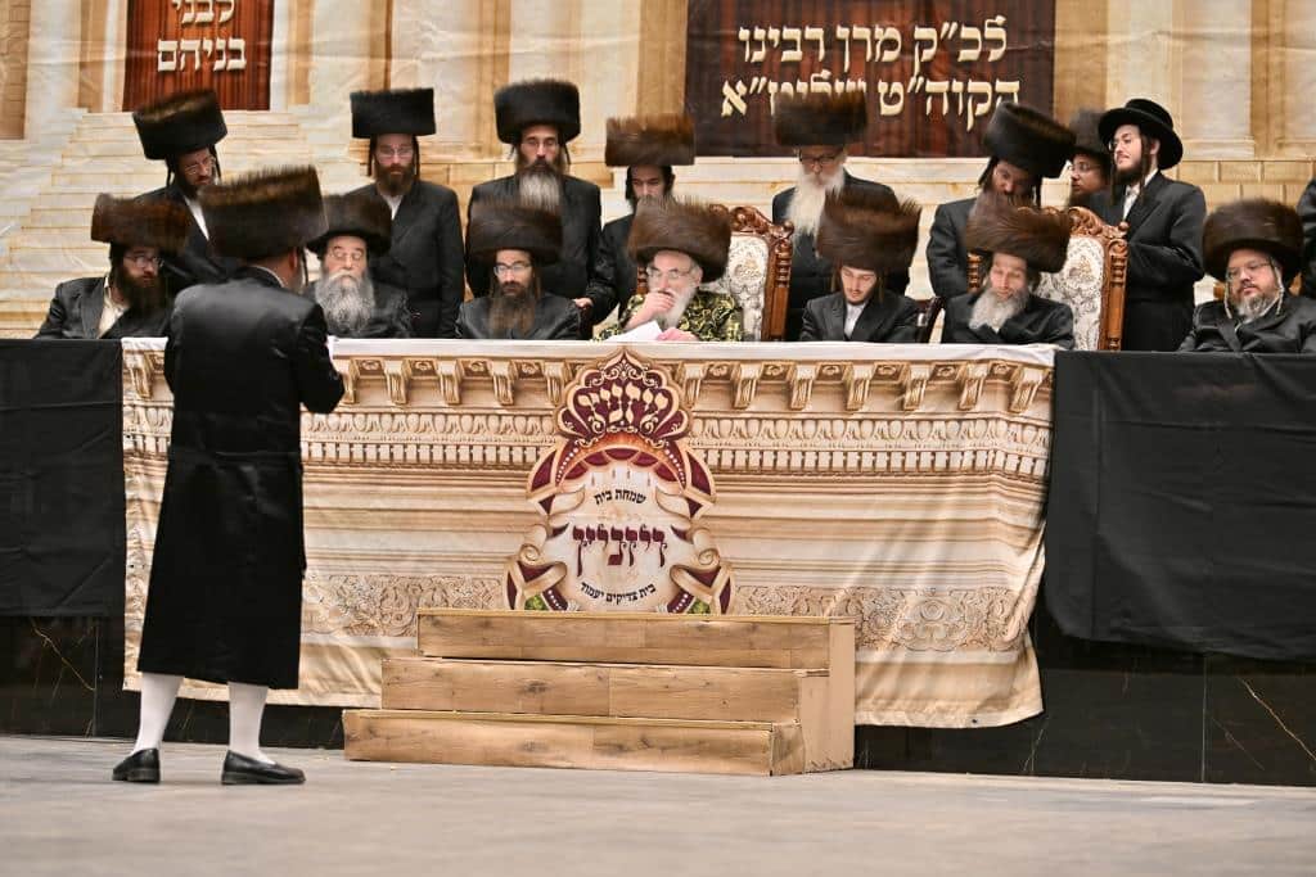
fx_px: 4753
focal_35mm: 130
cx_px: 658
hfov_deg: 15.8
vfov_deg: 10.6
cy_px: 438
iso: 320
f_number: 2.8
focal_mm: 130
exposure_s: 1/400
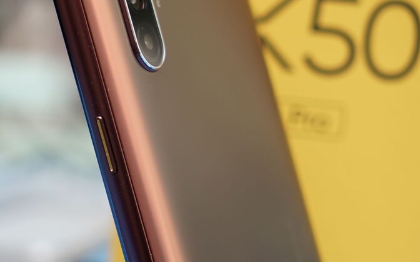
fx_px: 1168
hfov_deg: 20.3
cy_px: 152
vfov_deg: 12.8
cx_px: 141
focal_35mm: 102
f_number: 6.3
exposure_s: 1/160
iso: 500
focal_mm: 70
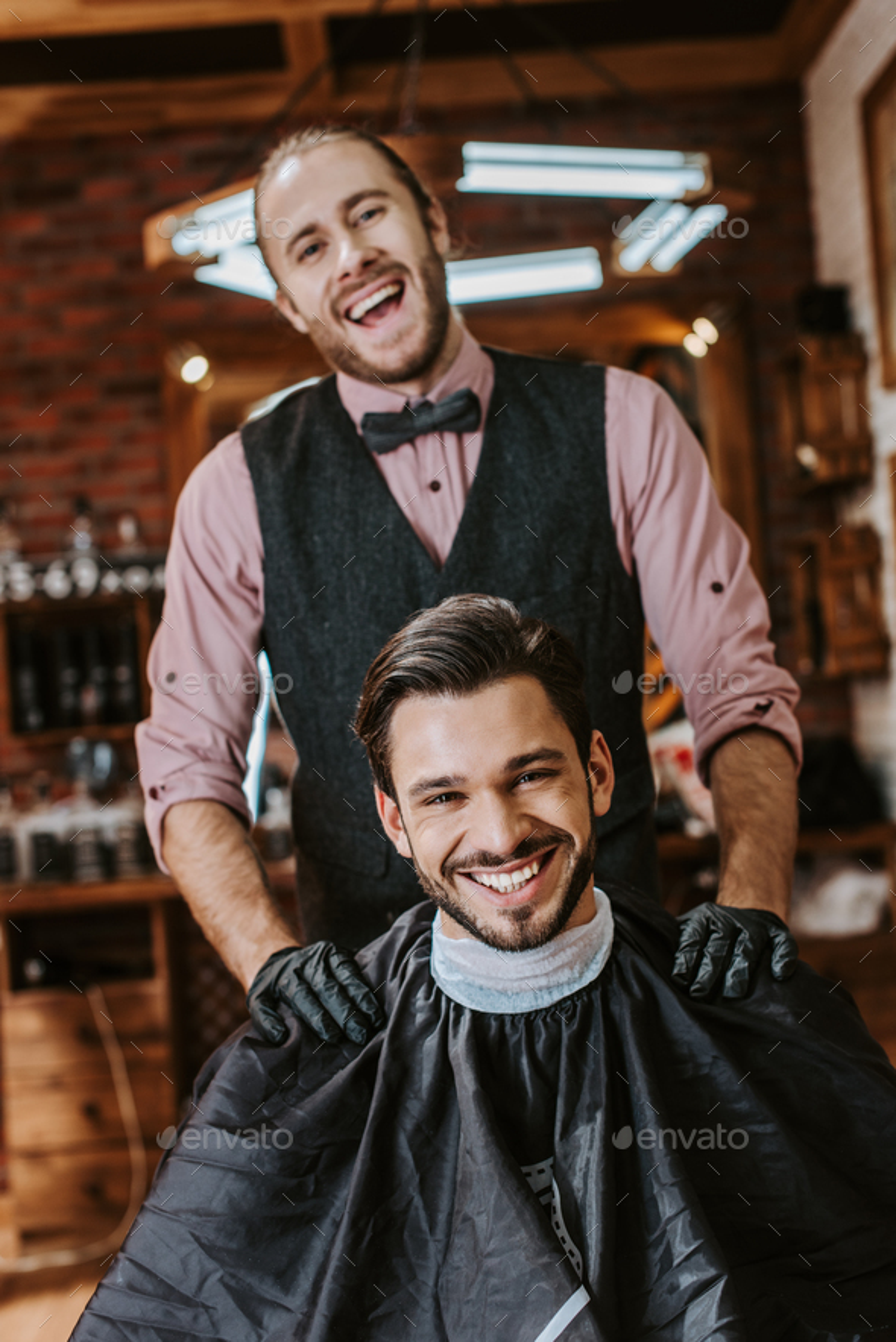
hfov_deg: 27.0
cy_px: 671
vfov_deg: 39.6
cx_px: 448
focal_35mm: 50
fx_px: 1865
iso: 125
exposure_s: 1/200
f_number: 3.5
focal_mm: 50
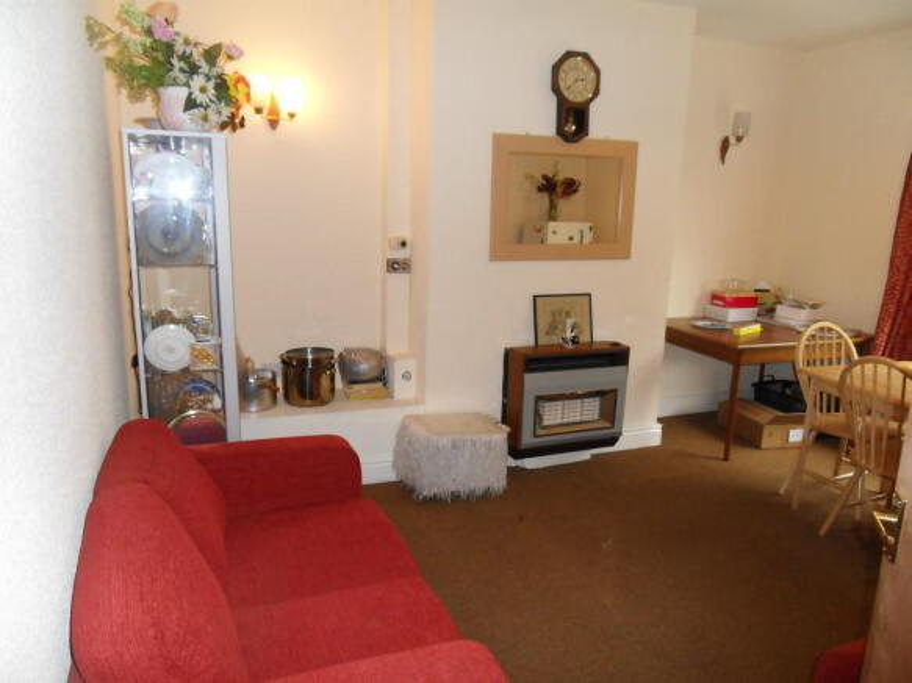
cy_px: 342
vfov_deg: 56.8
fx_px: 632
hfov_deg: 71.6
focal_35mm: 24
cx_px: 456
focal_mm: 4.2
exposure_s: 1/30
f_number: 3.3
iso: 200
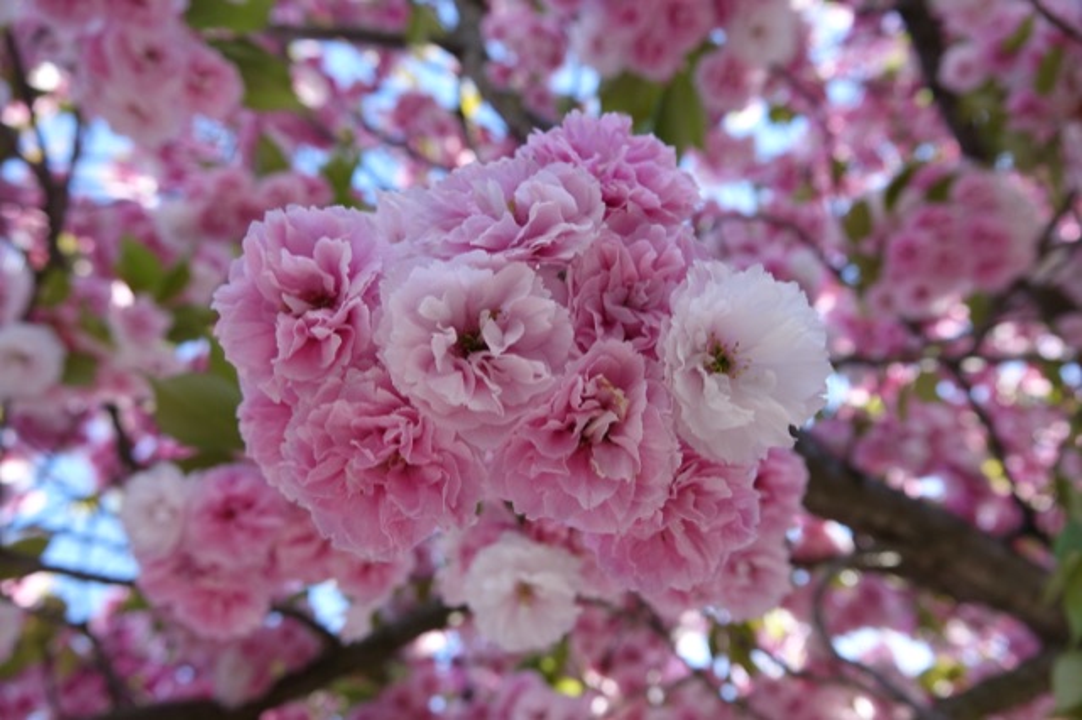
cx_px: 541
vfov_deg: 53.1
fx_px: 721
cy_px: 360
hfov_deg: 73.8
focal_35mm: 24
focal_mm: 8.8
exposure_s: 1/200
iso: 100
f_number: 2.4
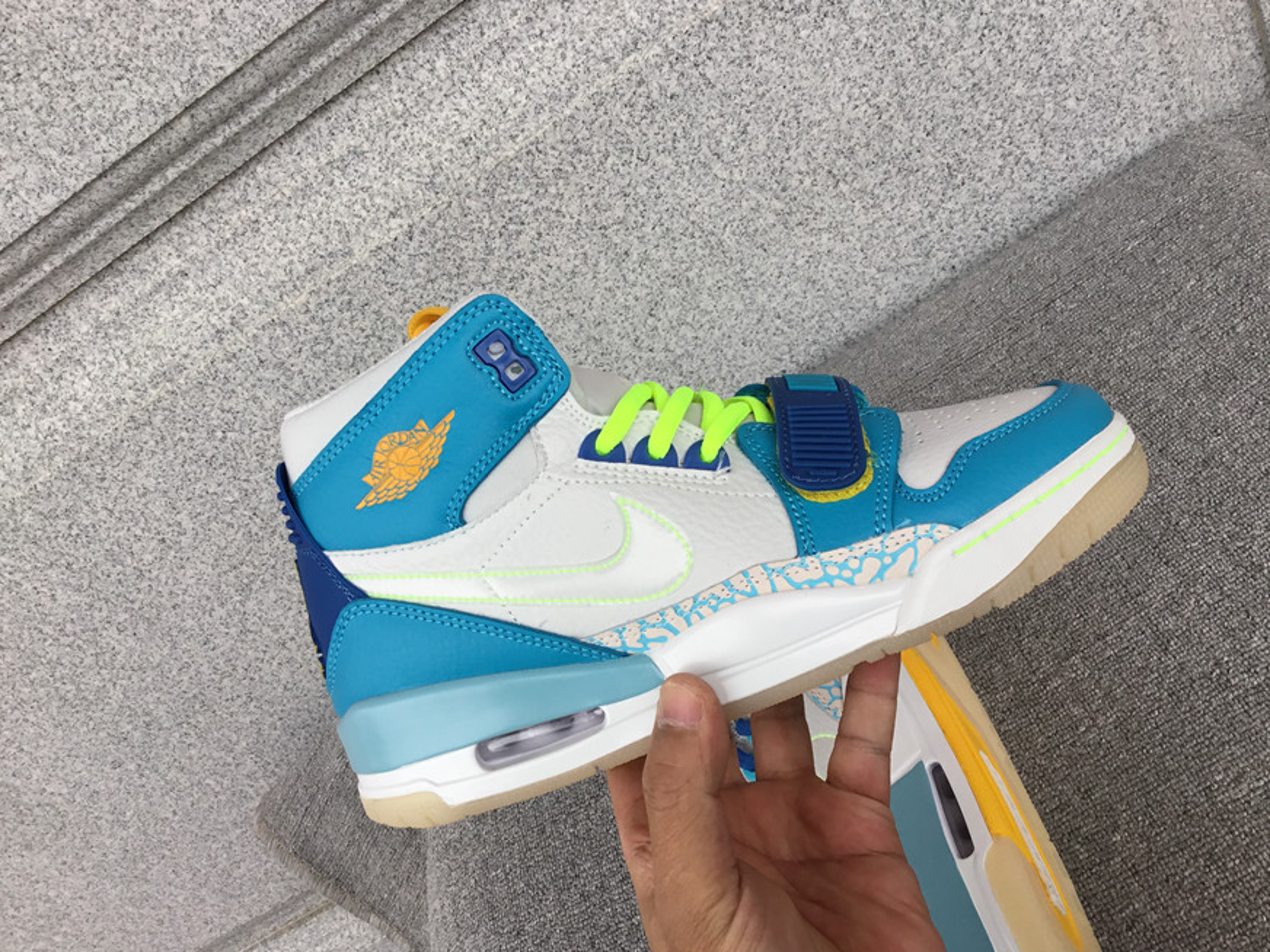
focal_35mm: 32
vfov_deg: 44.2
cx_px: 651
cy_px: 472
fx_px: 1174
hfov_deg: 56.8
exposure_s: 1/110
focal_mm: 3.3
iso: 25
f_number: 2.4
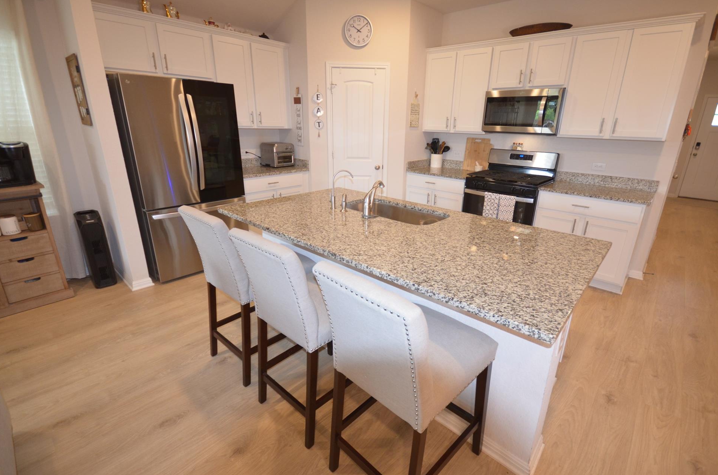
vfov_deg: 73.4
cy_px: 228
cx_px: 369
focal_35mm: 16
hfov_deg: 96.8
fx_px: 318
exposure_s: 1/50
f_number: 4
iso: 800
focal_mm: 10
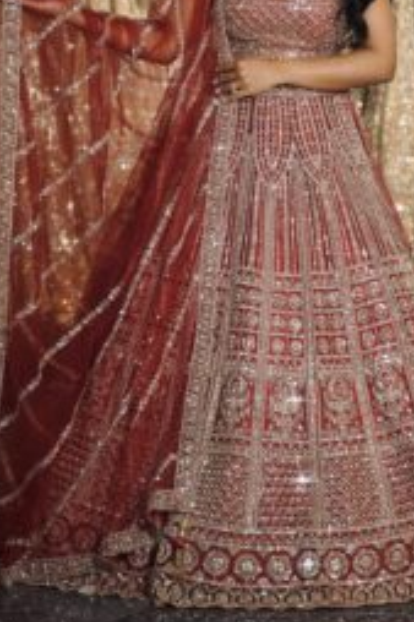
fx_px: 2297
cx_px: 289
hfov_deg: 10.3
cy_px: 208
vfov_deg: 15.4
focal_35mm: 133
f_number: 3.2
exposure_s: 1/80
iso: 320
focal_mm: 75
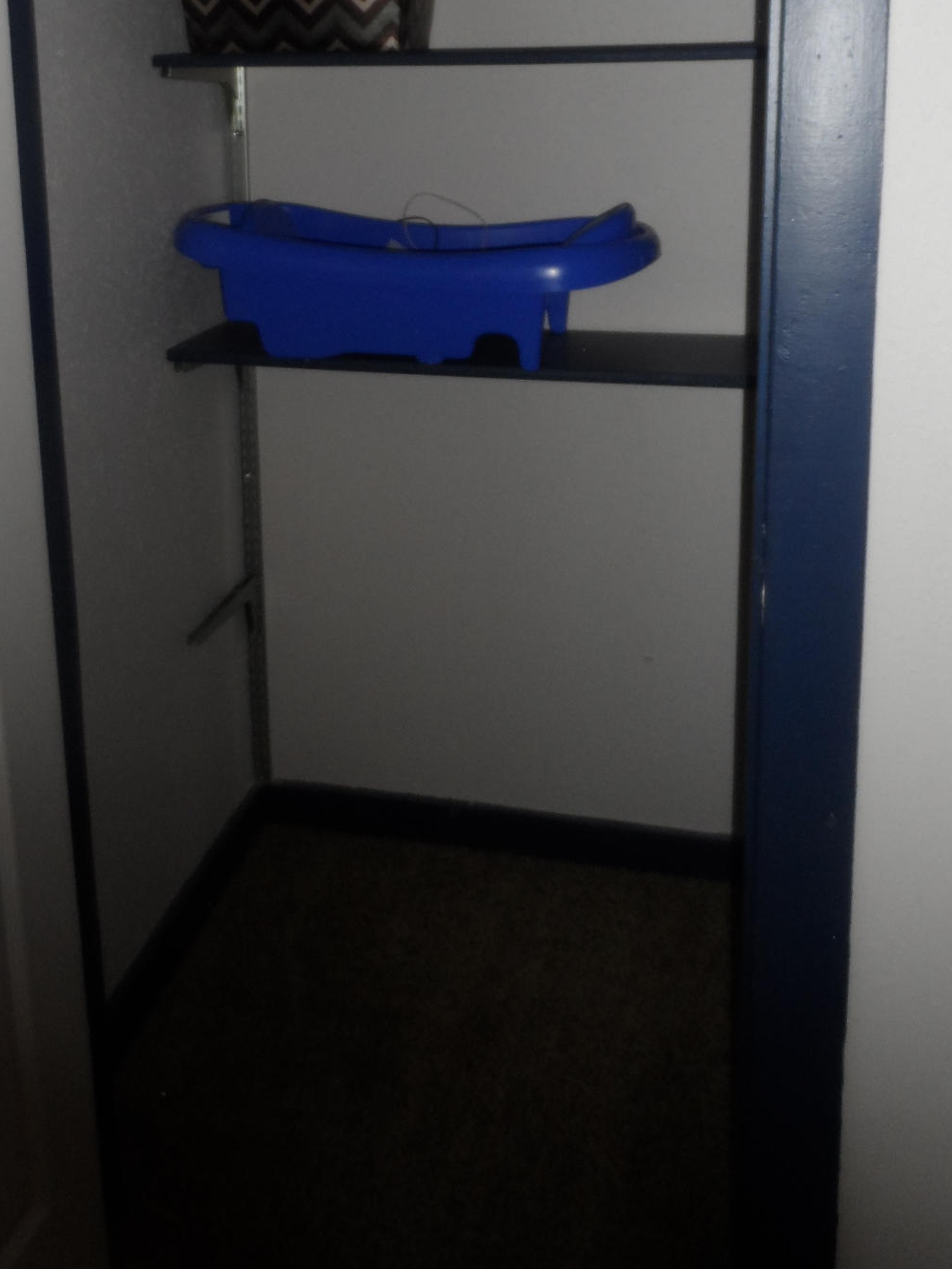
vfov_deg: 49.4
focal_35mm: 36
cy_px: 324
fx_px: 1320
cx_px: 368
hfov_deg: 39.4
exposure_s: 1/30
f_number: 3.2
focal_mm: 4
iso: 100
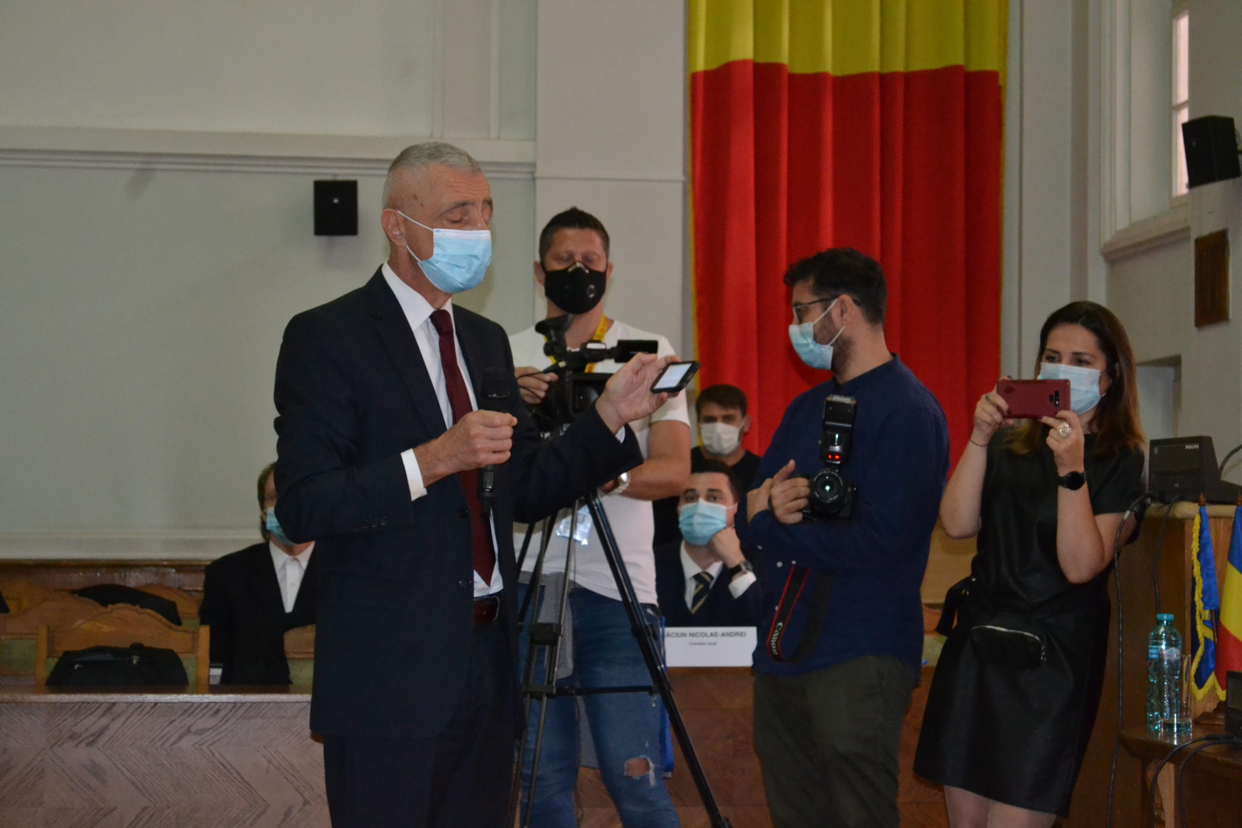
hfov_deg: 24.6
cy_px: 414
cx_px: 621
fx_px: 2846
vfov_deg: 16.6
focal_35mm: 82
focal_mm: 55
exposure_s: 1/60
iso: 3200
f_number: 5.6
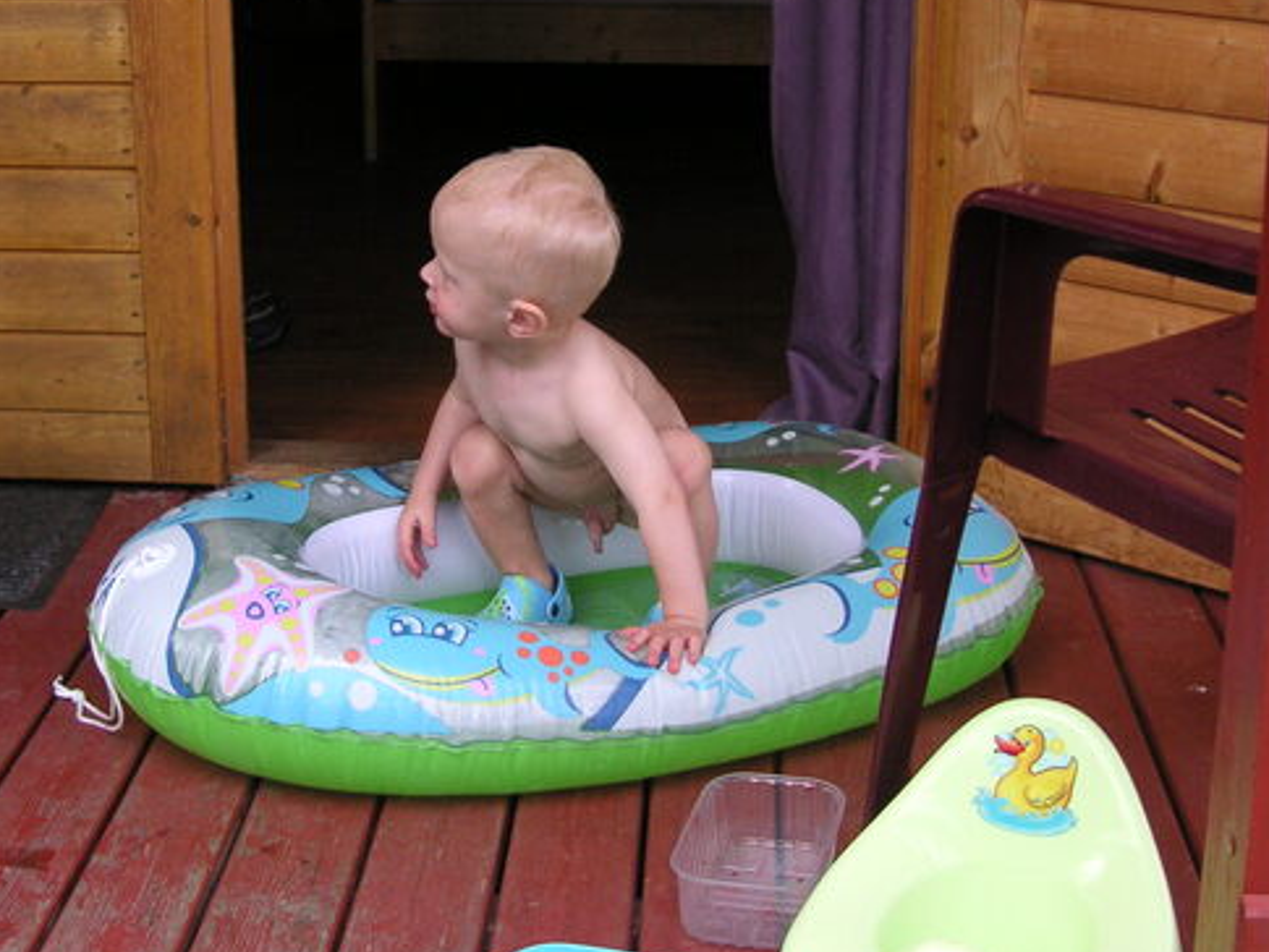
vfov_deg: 23.9
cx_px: 523
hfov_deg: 31.6
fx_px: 2237
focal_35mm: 61
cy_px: 306
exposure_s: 1/180
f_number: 2.8
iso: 50
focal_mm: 6.1
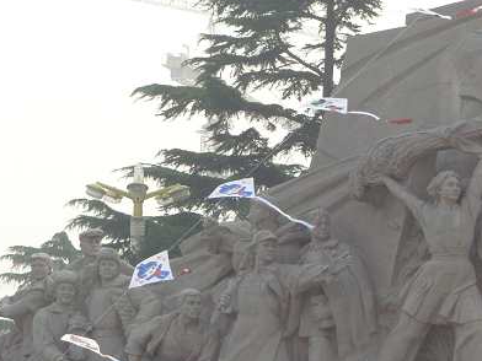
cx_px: 341
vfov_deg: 7.0
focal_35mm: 213
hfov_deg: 9.3
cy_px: 228
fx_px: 2966
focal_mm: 24
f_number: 4.8
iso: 100
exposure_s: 1/250
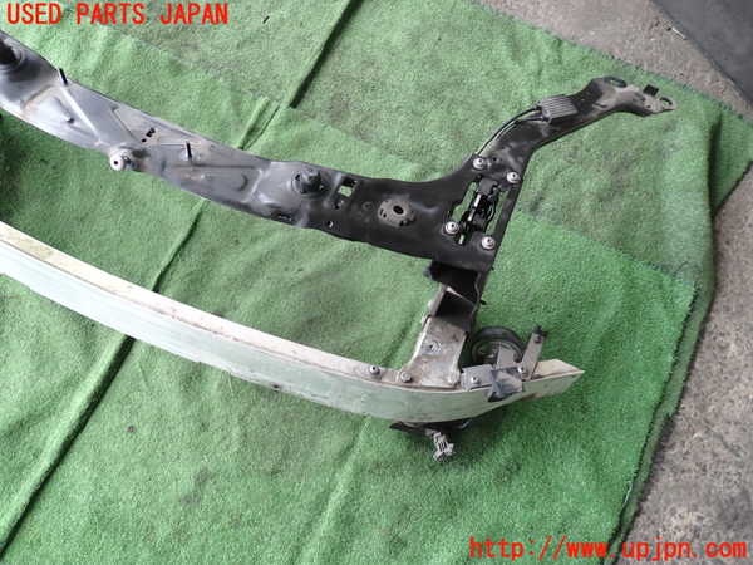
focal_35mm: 25
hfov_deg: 69.4
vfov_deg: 54.9
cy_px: 282
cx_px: 376
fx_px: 544
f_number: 2
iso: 200
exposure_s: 1/40
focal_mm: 4.5
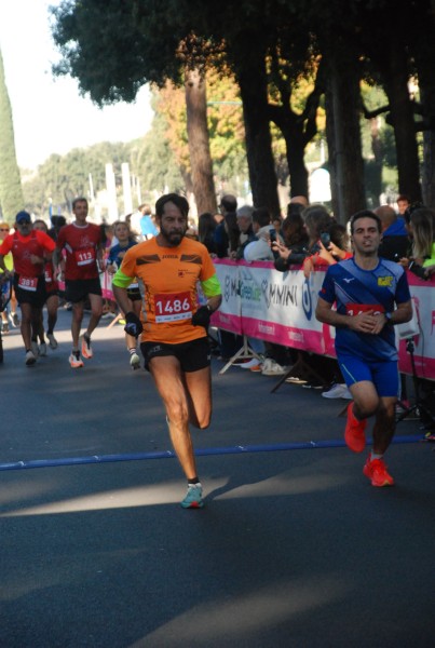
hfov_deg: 9.7
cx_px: 218
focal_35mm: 142
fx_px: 2569
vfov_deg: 14.4
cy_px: 324
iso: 1000
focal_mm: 95
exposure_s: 1/500
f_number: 5.6
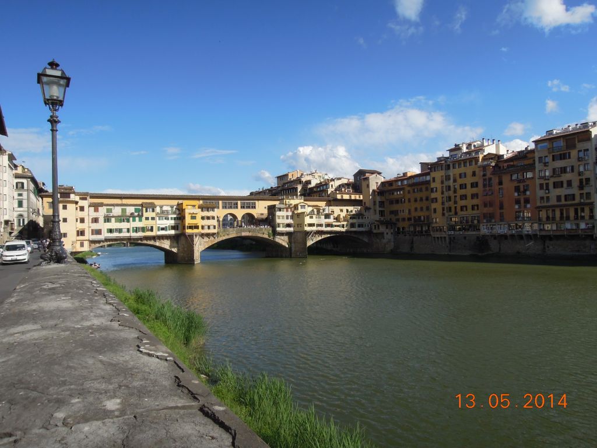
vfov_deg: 56.8
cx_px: 298
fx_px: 414
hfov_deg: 71.6
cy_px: 224
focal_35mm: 24
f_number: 4.5
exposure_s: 1/1250
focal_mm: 4.3
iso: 160
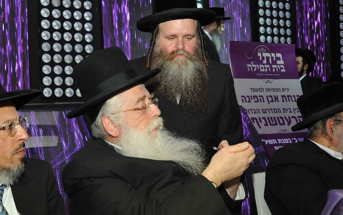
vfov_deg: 24.9
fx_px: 486
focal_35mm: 52
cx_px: 140
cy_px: 118
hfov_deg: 38.7
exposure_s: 1/160
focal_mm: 35
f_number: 7.1
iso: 1600
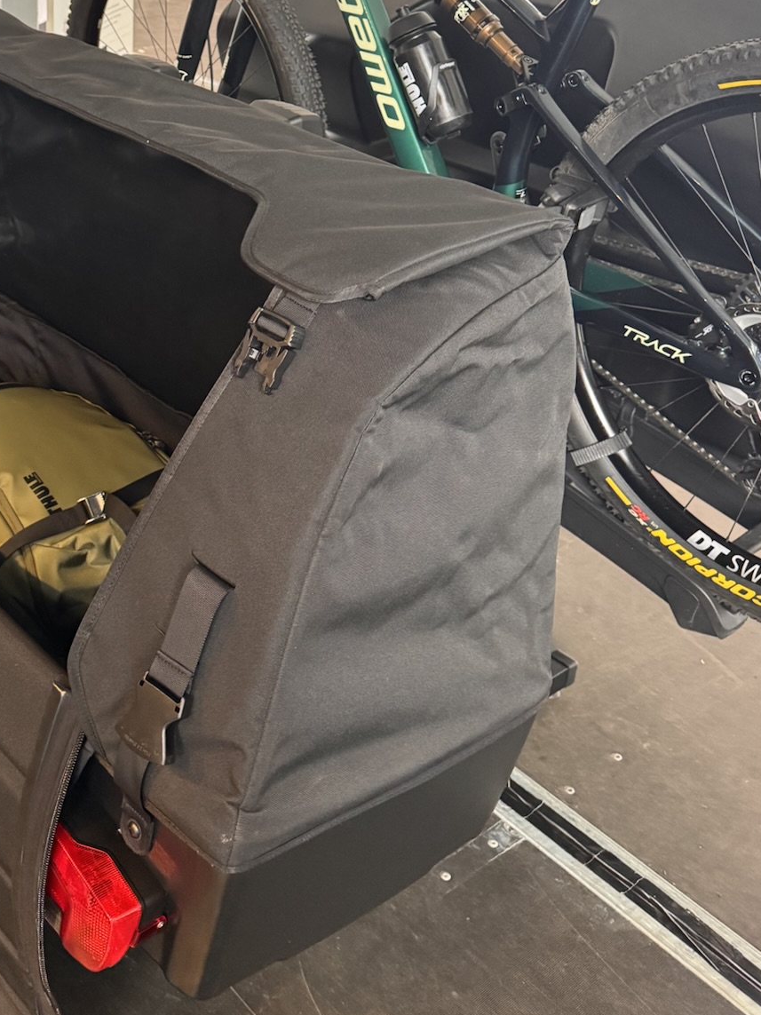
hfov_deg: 33.8
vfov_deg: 43.7
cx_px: 212
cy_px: 289
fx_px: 1231
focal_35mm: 42
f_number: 1.78
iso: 500
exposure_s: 1/60
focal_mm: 6.76
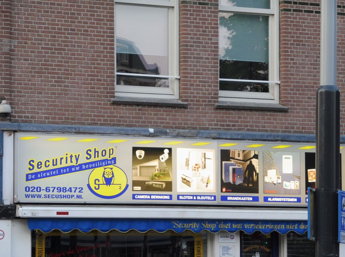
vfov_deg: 8.4
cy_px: 128
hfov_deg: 11.3
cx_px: 172
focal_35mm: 176
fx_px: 1750
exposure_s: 1/100
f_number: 5.4
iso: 400
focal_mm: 31.3
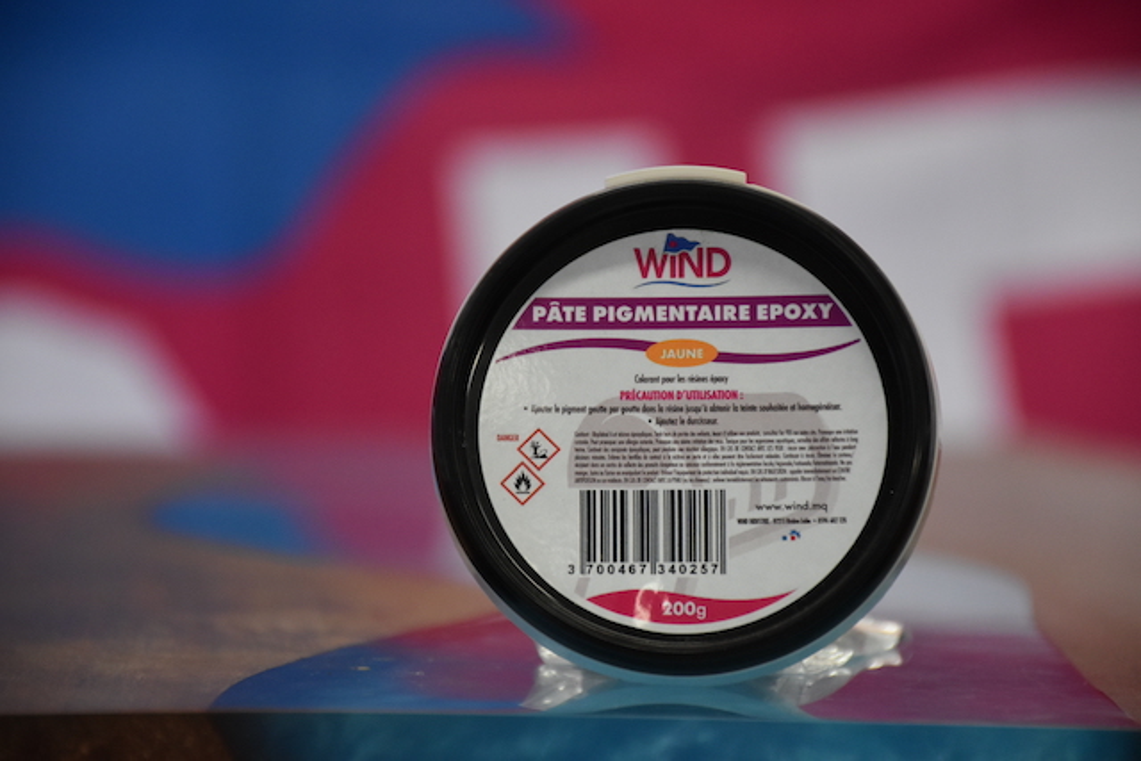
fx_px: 6657
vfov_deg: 6.5
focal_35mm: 210
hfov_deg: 9.8
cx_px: 570
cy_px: 380
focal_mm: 140
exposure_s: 1/125
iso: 1800
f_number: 5.6
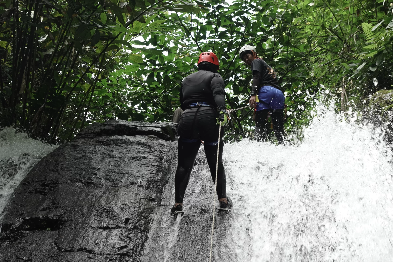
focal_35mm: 106
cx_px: 196
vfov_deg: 12.9
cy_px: 131
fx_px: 1157
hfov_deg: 19.3
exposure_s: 1/200
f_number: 4
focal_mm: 38.86
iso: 250
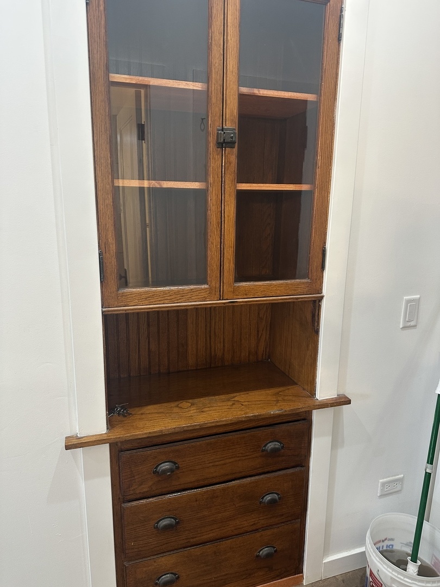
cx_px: 220
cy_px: 294
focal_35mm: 24
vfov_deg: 71.6
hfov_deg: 56.8
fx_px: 407
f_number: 1.78
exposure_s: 1/60
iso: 200
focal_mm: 6.86
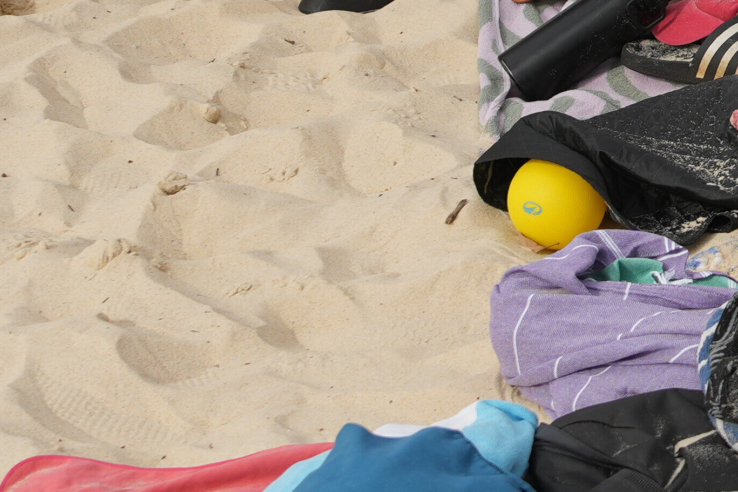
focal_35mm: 158
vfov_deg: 8.6
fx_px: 3238
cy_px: 28
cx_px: 1200
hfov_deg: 12.2
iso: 100
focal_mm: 25
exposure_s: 1/1000
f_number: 4
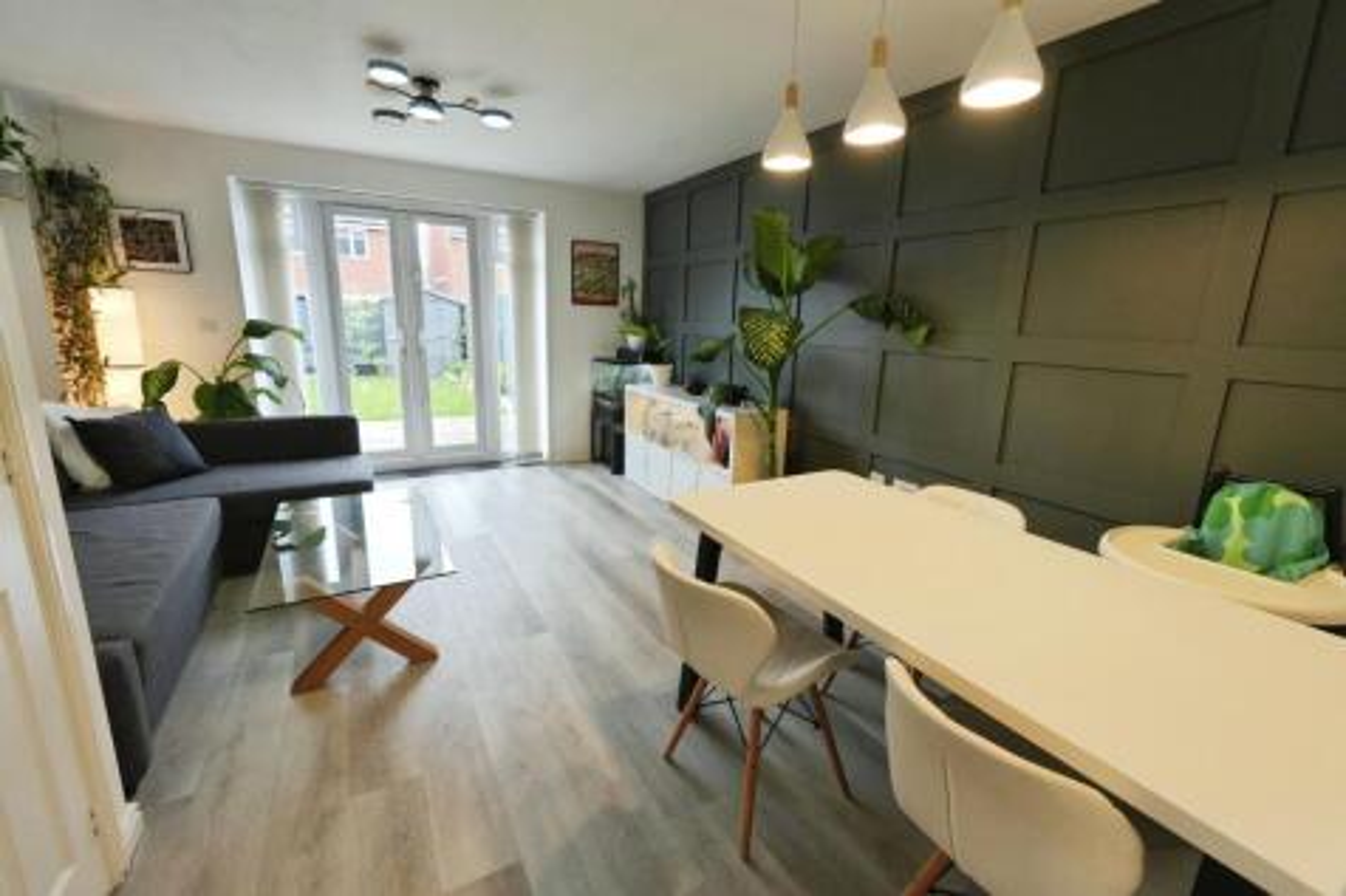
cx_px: 673
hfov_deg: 100.4
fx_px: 561
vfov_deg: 77.3
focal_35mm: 15
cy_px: 448
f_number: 4
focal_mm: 10
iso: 400
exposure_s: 1/160
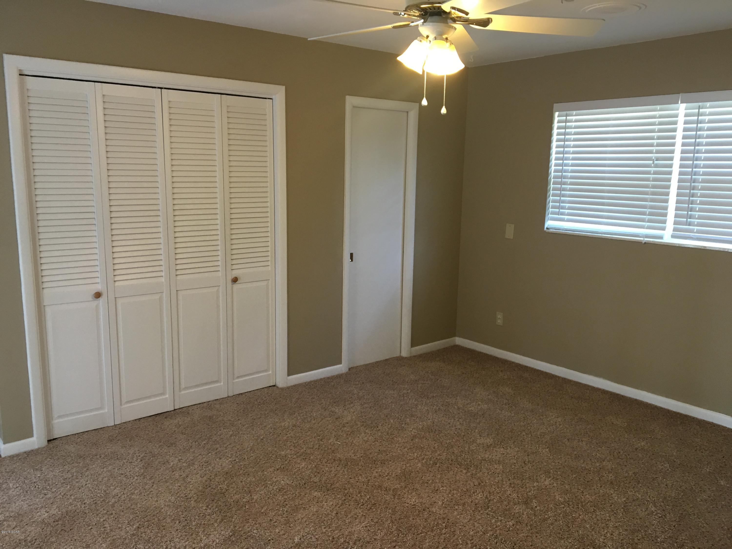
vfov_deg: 48.2
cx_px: 366
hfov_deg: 61.7
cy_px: 274
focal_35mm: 29
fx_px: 613
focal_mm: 4.15
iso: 80
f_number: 2.2
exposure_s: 1/30
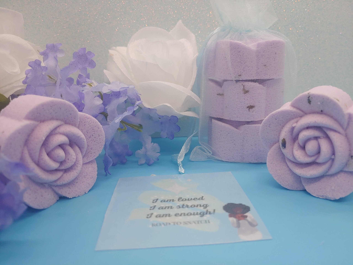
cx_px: 176
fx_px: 255
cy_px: 132
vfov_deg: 54.9
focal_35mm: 25
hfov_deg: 69.4
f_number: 1.5
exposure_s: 1/120
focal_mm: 4.23
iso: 50
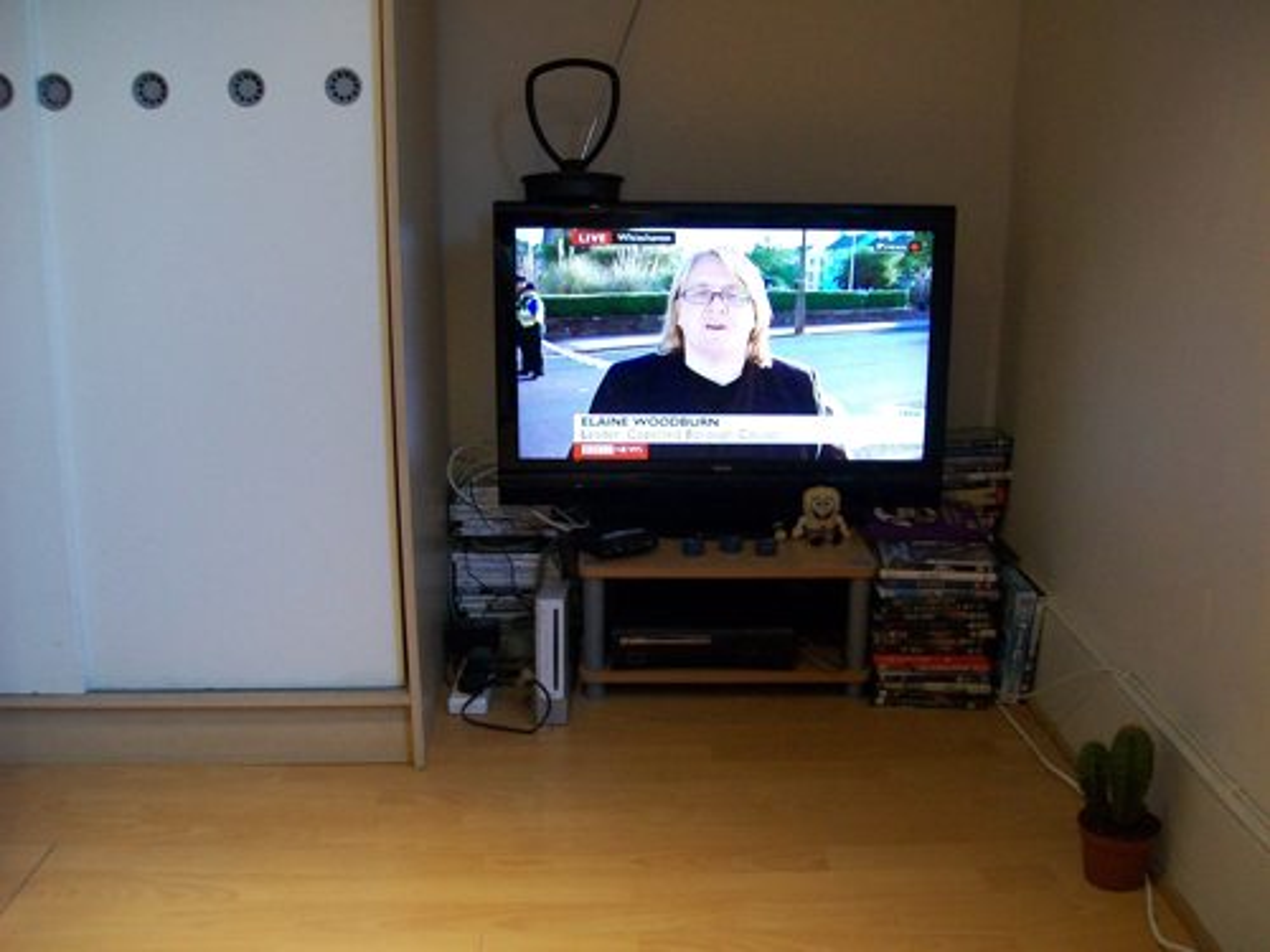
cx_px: 635
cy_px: 476
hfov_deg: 51.4
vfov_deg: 39.7
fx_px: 1321
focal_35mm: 36
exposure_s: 1/30
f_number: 2.7
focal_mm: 6
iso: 160
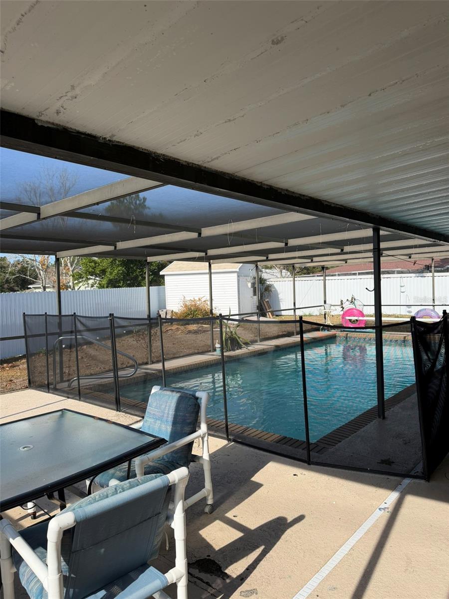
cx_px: 224
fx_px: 415
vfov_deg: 71.6
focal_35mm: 24
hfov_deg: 56.8
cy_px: 300
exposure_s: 1/2801
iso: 100
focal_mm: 6.76
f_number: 1.78
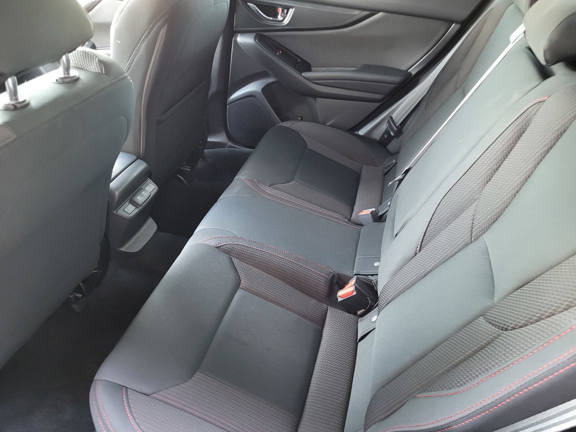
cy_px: 216
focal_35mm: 26
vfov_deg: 53.1
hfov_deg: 67.3
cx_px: 288
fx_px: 433
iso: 640
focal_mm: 5.4
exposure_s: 1/24
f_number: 1.8
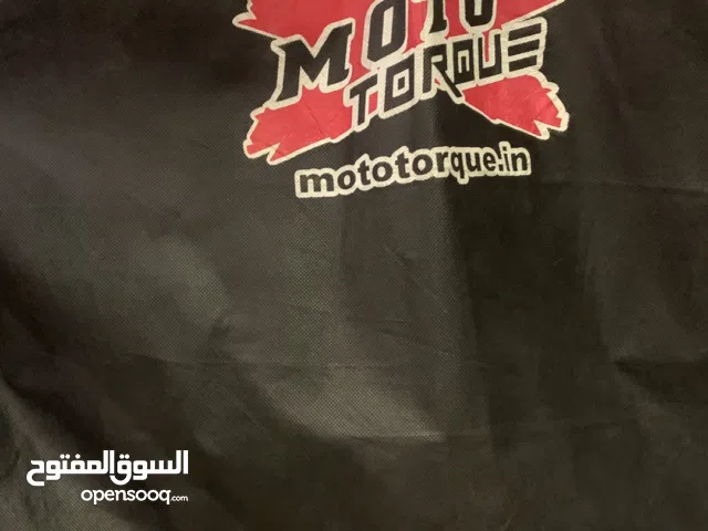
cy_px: 266
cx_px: 354
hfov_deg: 67.3
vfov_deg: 53.1
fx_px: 532
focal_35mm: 26
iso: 640
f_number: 1.8
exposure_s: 1/20
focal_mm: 4.25
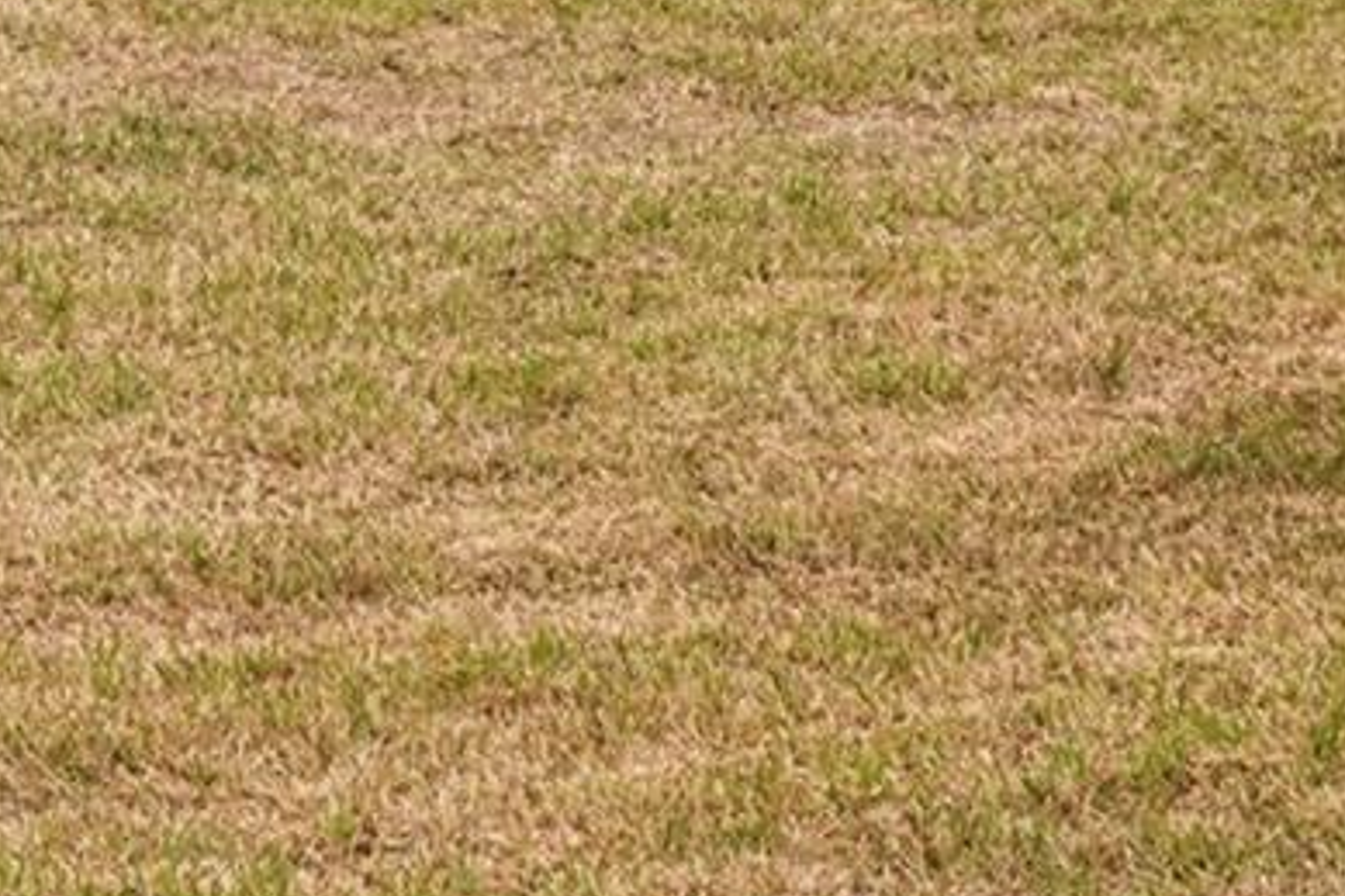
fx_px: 5305
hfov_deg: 14.3
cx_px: 190
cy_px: -695
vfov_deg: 9.2
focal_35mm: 142
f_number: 8
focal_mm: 34.5
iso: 400
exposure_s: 1/1000
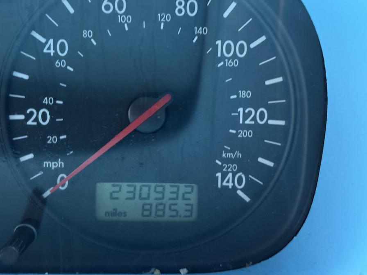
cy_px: 138
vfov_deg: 28.0
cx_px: 184
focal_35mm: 52
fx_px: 551
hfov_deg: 36.8
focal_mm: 5.96
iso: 400
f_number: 1.6
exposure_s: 1/19
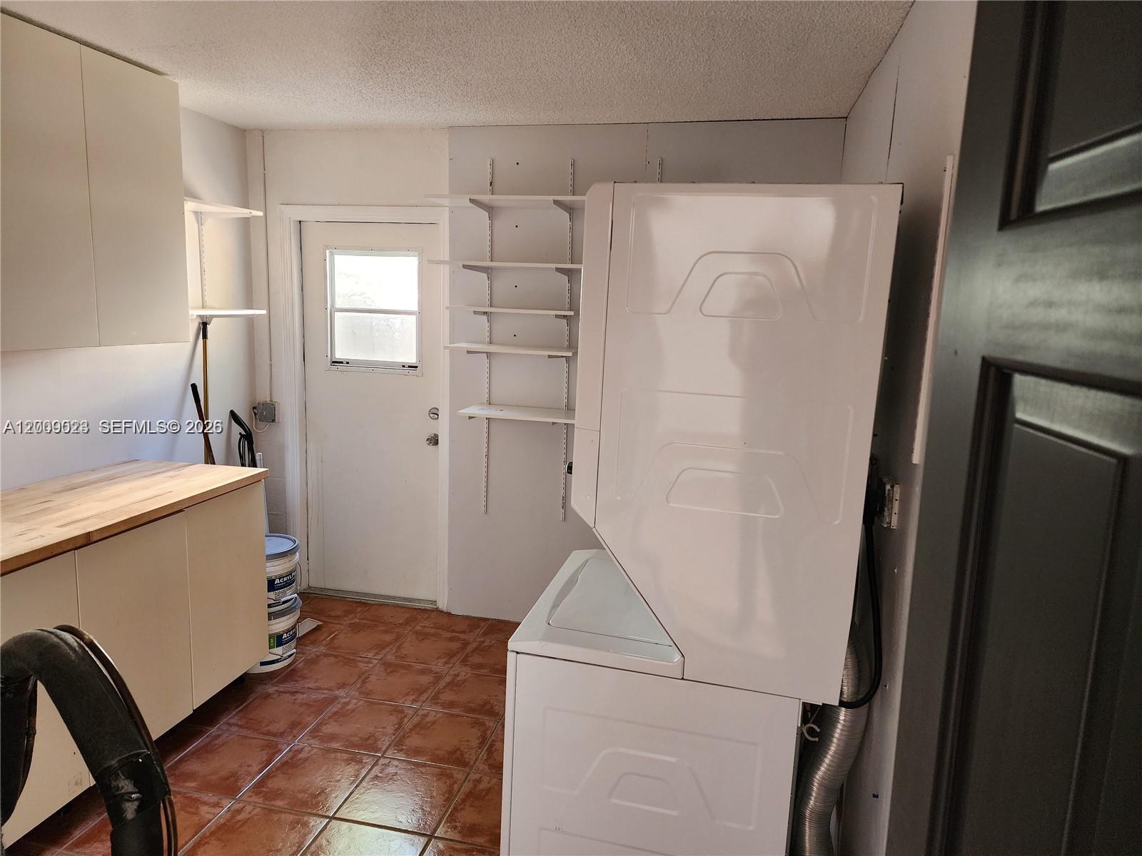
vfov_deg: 58.9
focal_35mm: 23
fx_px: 759
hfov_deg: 73.9
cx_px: 571
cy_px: 428
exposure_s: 1/120
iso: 500
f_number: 1.8
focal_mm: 6.4
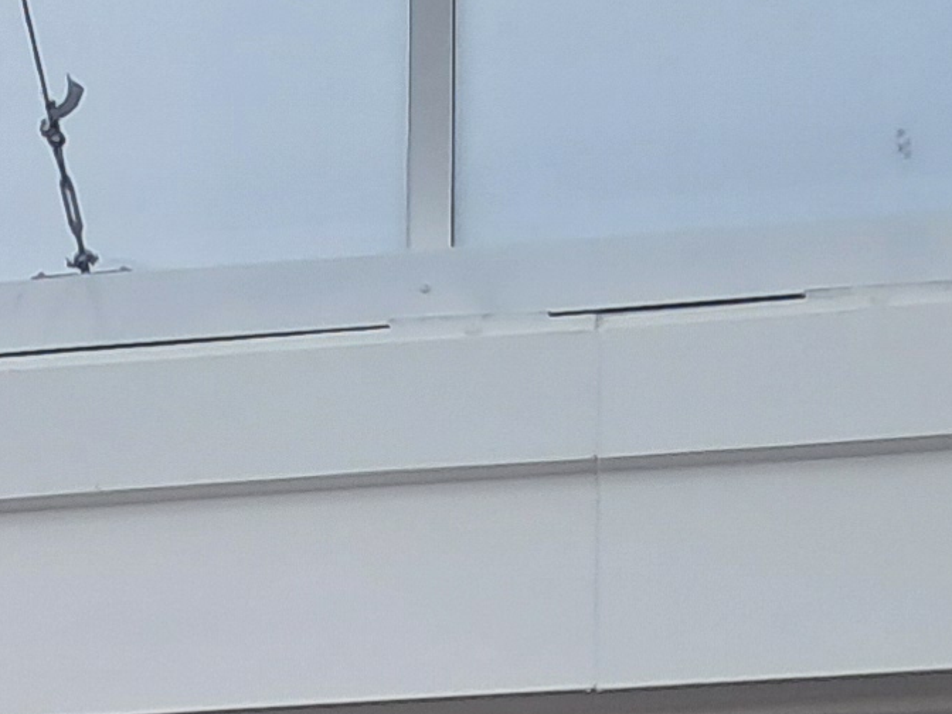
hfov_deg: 11.2
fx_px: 4510
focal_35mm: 164
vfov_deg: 8.1
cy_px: 1905
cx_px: -764
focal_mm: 4
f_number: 1.8
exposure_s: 1/60
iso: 50
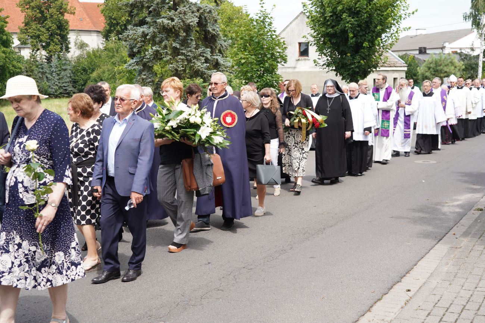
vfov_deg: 28.1
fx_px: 647
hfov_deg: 41.1
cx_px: 242
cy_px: 162
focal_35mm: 48
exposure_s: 1/200
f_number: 5.6
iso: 100
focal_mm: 48
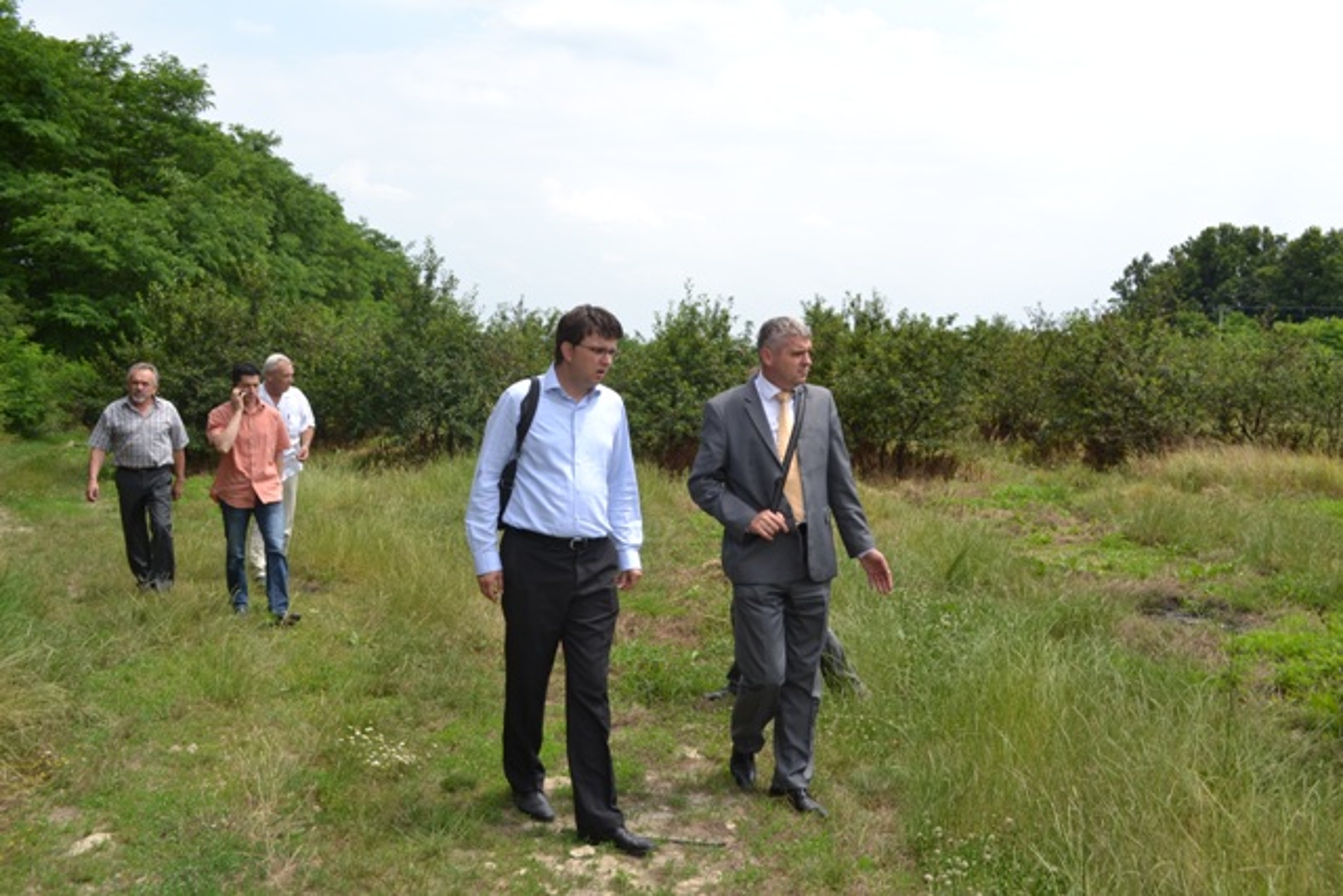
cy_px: 448
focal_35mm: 33
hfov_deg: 57.2
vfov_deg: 40.0
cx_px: 672
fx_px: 1231
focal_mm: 22
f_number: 8
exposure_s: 1/200
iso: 100
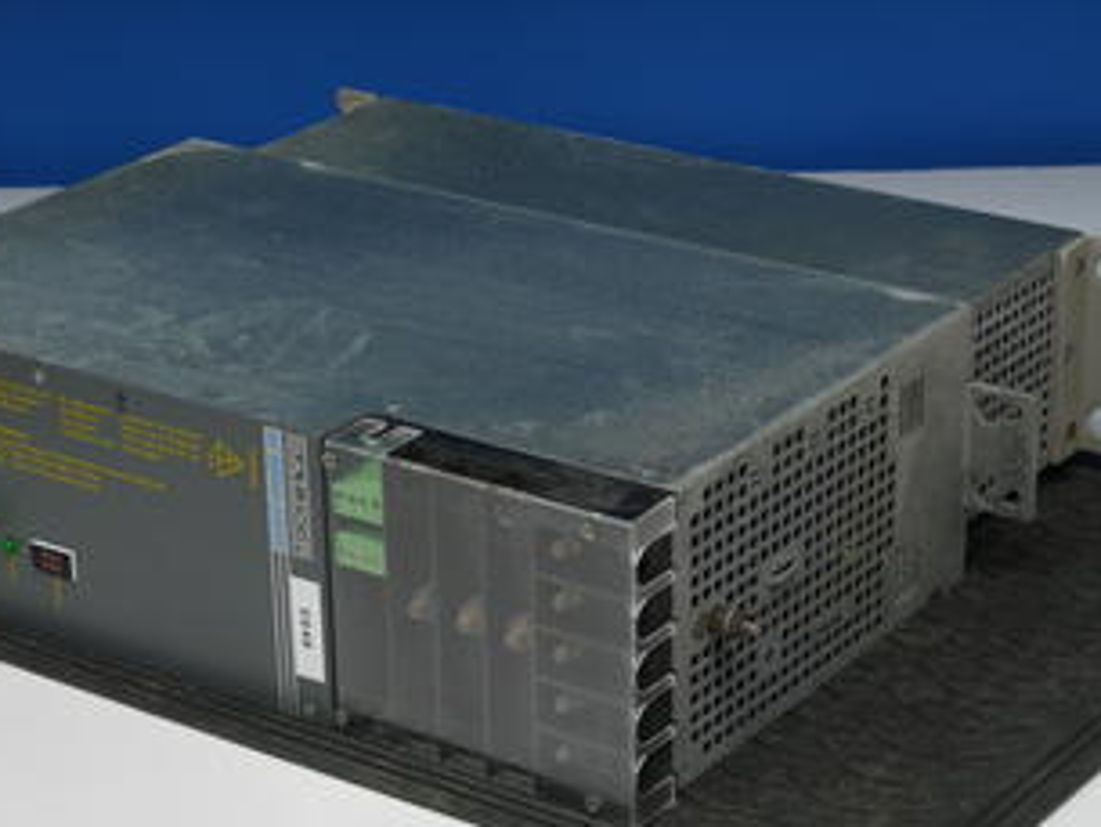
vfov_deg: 15.2
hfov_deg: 20.2
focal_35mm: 97
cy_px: 534
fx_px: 3086
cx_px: 440
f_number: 7.1
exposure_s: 1/30
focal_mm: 37
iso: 400
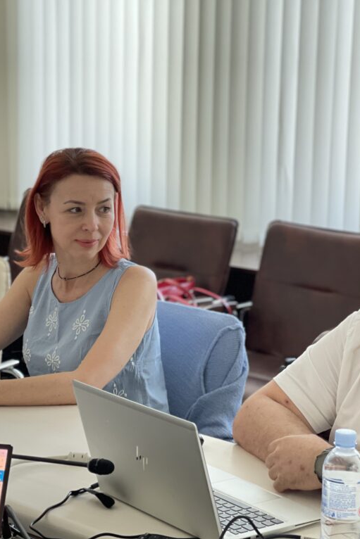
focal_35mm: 89
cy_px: 270
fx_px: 1334
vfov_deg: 22.9
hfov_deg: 15.4
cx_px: 155
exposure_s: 1/40
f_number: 2.2
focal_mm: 7.5
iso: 125
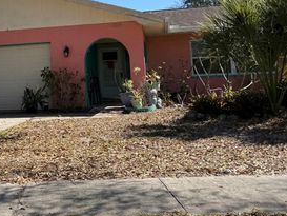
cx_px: 52
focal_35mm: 44
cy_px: 29
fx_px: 365
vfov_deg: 31.6
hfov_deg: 40.9
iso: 80
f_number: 1.78
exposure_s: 1/2907
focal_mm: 6.76
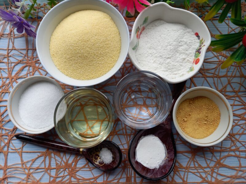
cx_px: 123
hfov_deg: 69.4
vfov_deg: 54.9
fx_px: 178
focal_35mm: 25
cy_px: 92
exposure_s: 1/50
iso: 125
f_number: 1.8
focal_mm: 4.65
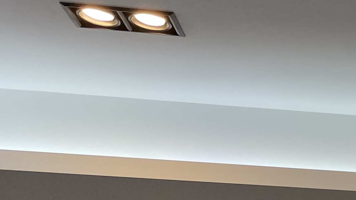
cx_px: 585
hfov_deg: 17.3
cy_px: 253
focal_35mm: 107
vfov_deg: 11.1
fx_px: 1010
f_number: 1.6
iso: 40
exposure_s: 1/120
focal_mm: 4.2
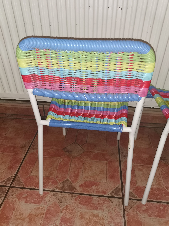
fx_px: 176
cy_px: 113
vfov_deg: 65.3
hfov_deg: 51.4
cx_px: 84
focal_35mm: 27
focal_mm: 5.58
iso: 160
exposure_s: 1/50
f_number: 1.8
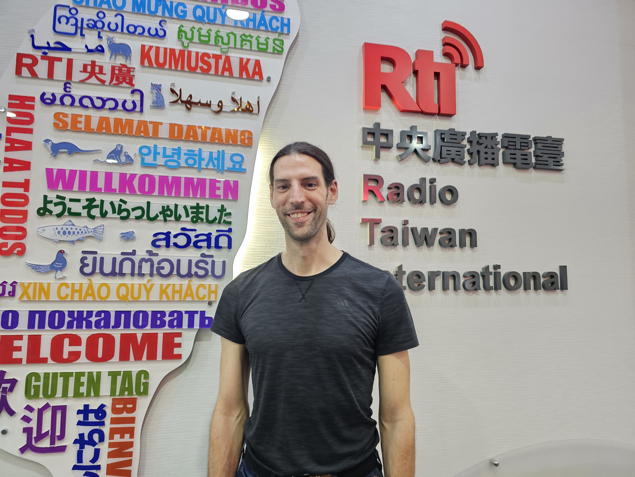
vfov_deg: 58.9
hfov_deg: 73.9
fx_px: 422
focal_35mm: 23
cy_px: 238
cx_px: 318
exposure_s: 1/60
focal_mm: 6.3
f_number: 1.7
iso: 640
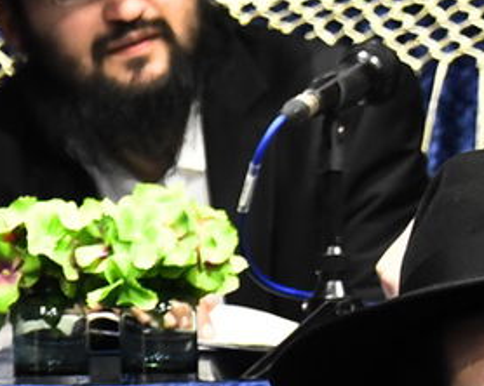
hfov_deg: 4.2
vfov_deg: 3.3
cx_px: -242
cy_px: 404
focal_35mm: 463
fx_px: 6628
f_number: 5.6
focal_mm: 98
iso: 3200
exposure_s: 1/60
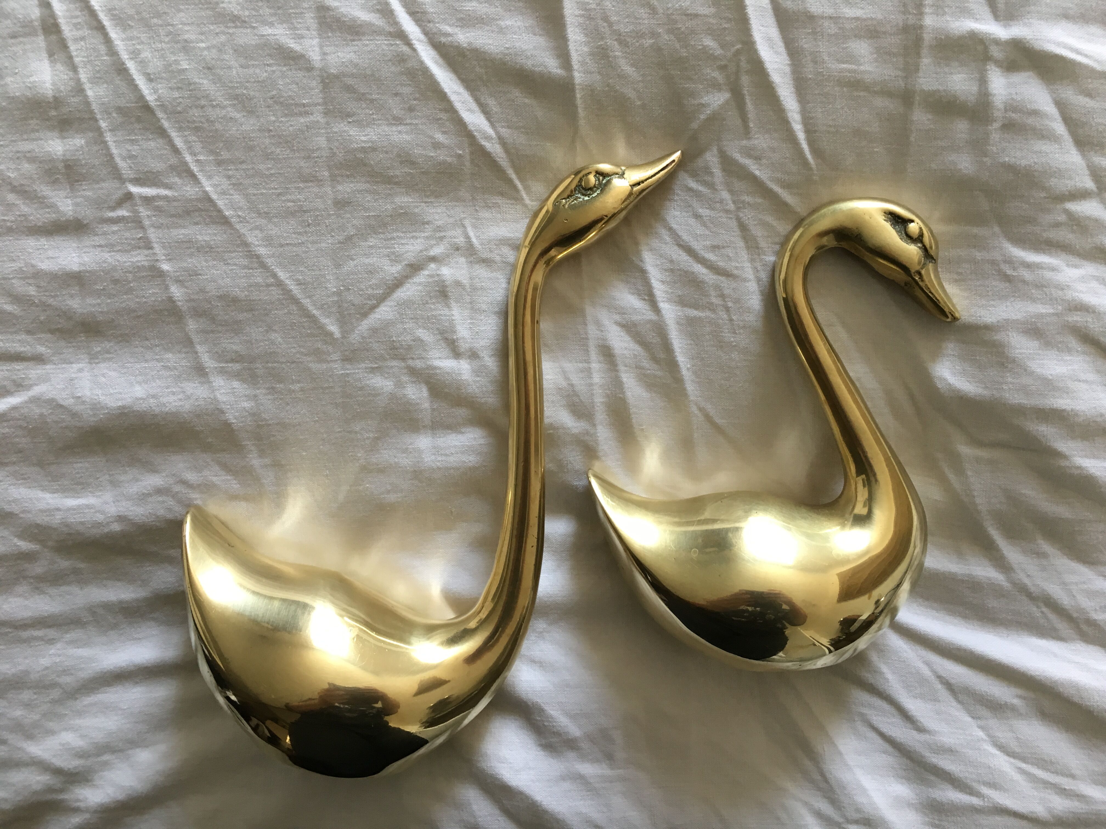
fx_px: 927
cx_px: 553
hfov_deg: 61.7
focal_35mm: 29
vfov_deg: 48.2
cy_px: 414
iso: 100
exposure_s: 1/33
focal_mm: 4.15
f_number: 2.2
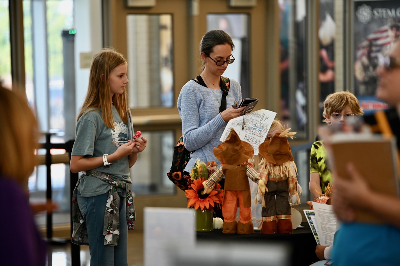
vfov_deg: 6.9
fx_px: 2220
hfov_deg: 10.3
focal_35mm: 200
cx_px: 200
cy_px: 133
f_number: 2.8
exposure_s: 1/320
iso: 1600
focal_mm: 200
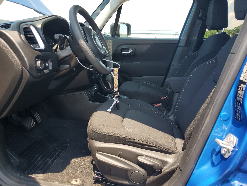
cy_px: 93
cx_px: 124
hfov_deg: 67.3
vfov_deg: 53.1
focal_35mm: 26
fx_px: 186
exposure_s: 1/526
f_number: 1.5
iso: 50
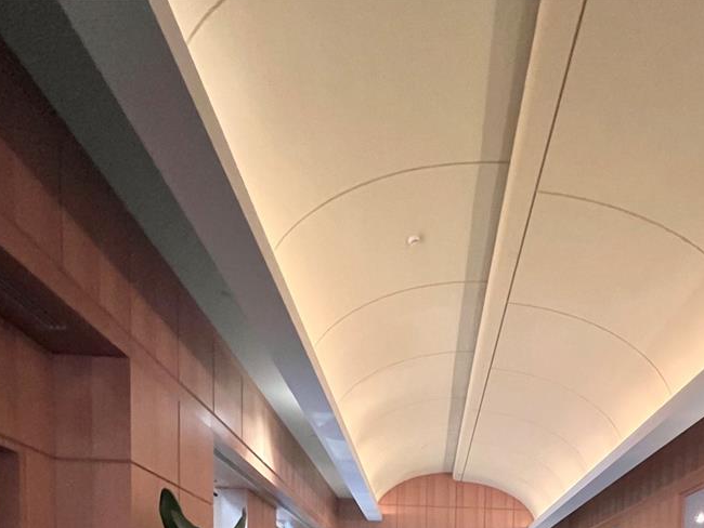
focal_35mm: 24
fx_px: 488
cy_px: 644
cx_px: 458
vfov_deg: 39.5
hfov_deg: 69.9
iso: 1000
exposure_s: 1/40
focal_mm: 1.57
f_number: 1.8
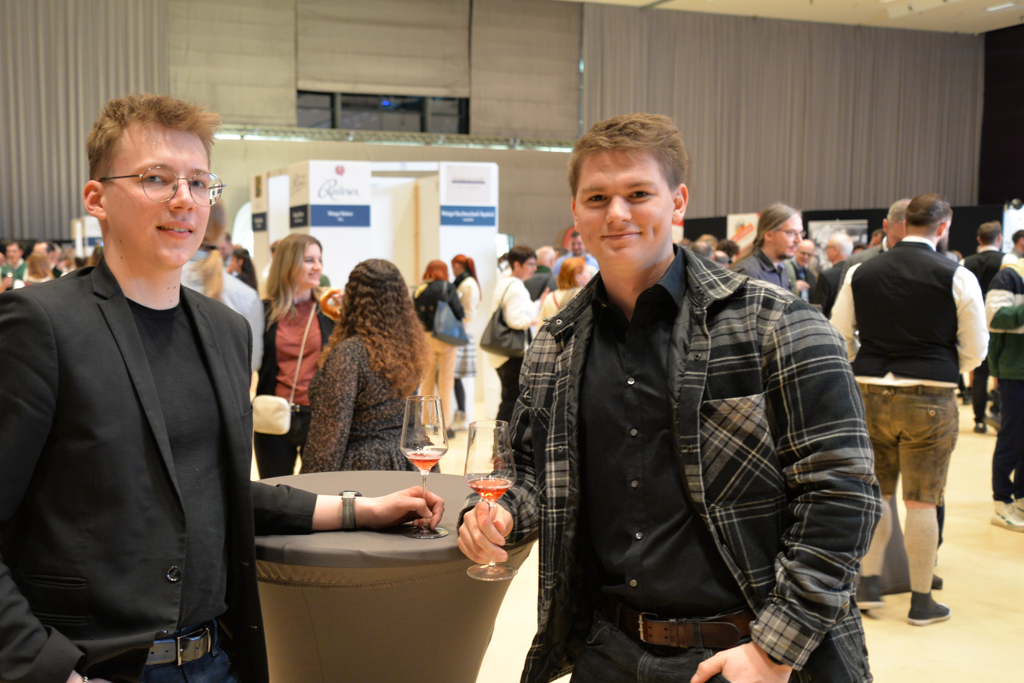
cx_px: 387
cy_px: 365
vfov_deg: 32.6
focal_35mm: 41
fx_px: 1166
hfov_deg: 47.0
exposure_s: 1/25
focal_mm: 32
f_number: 4
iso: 1600
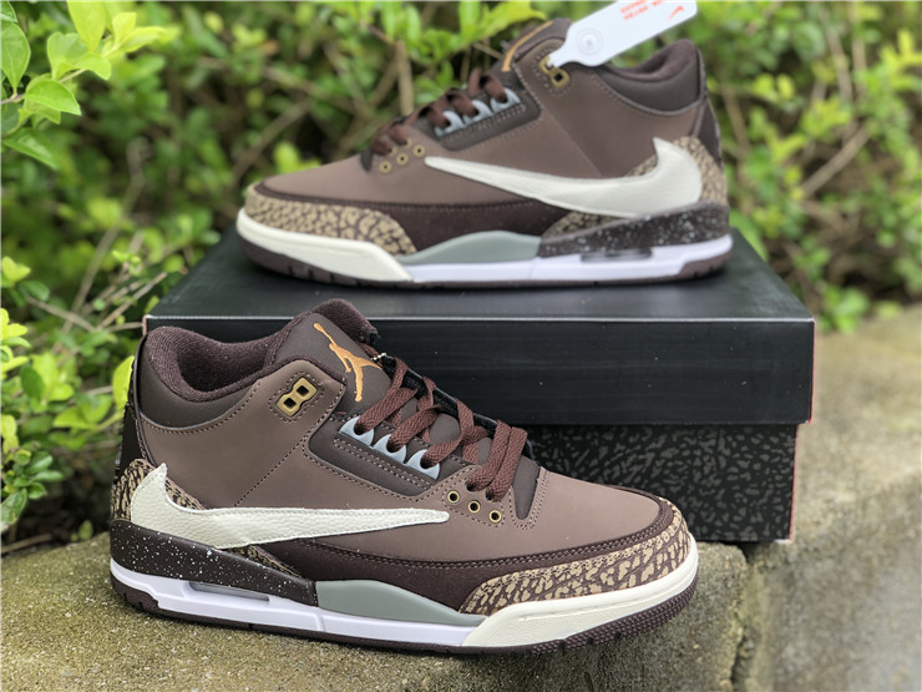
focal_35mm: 52
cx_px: 461
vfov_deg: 28.0
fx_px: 1385
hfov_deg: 36.8
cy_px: 346
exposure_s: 1/140
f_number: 2.4
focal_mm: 6
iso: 16
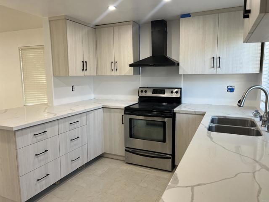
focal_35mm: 26
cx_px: 134
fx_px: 202
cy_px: 101
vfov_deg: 53.1
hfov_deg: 67.3
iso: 80
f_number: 1.5
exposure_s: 1/120
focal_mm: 5.7
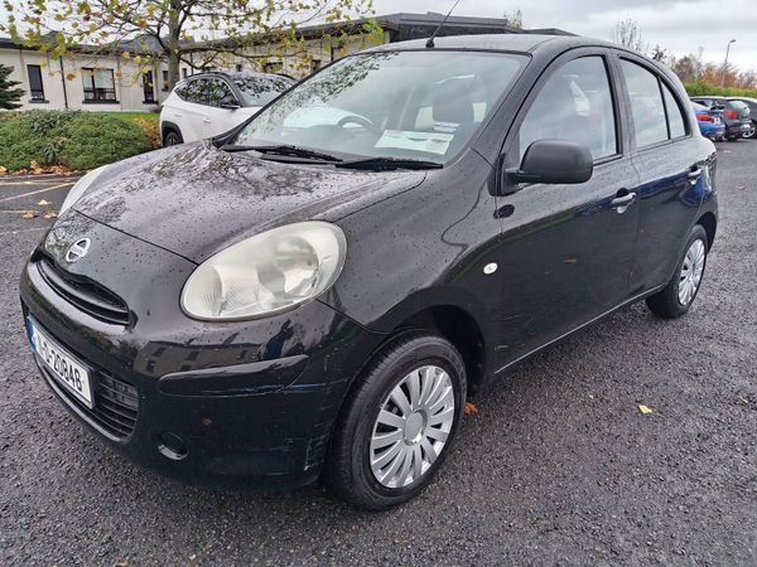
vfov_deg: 51.4
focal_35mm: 27
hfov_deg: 65.3
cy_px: 284
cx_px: 378
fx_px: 590
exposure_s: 1/25
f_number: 1.8
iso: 206
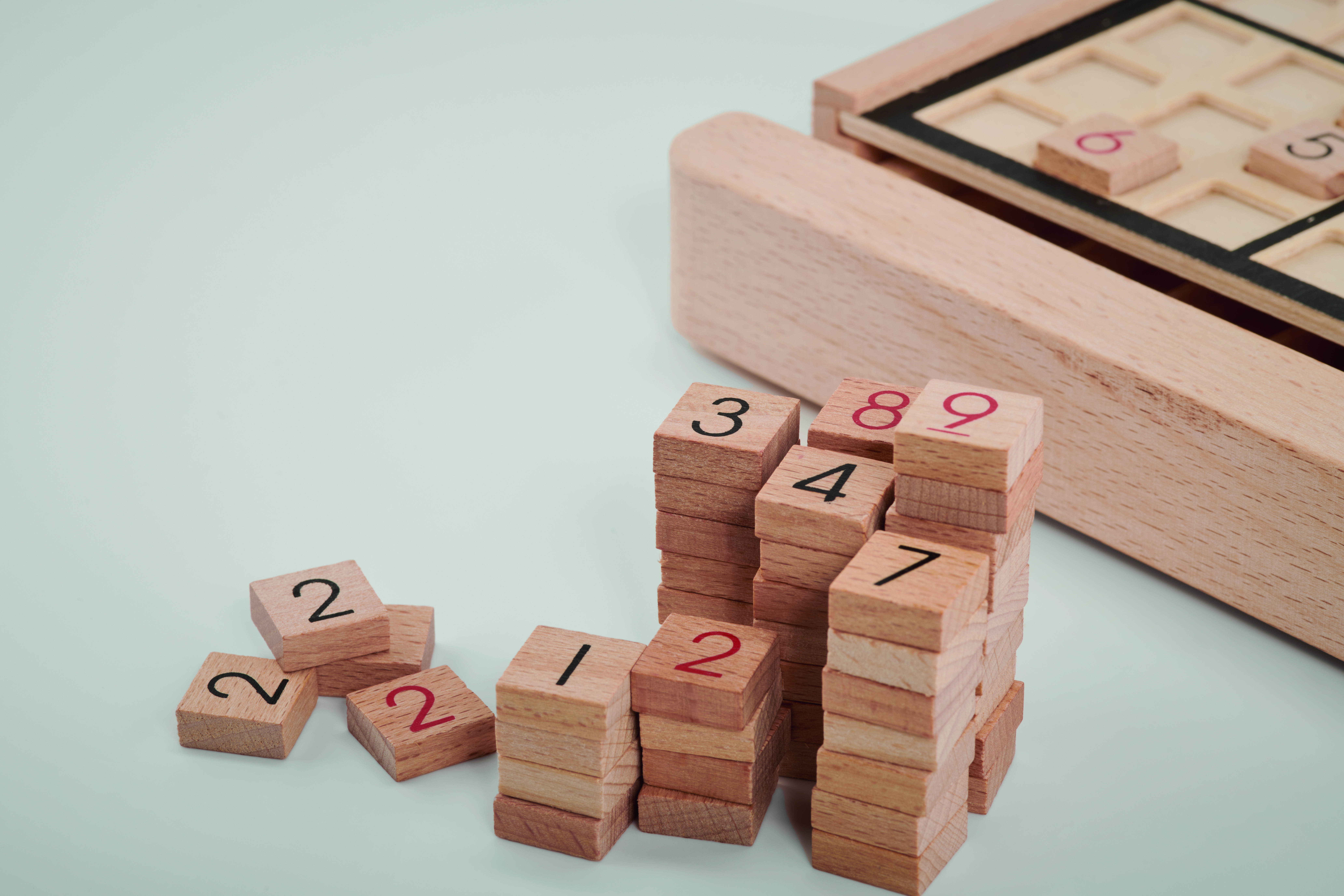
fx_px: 3920
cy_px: 448
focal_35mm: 105
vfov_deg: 13.0
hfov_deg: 19.5
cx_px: 672
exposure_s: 1/125
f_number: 22
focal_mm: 105
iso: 64
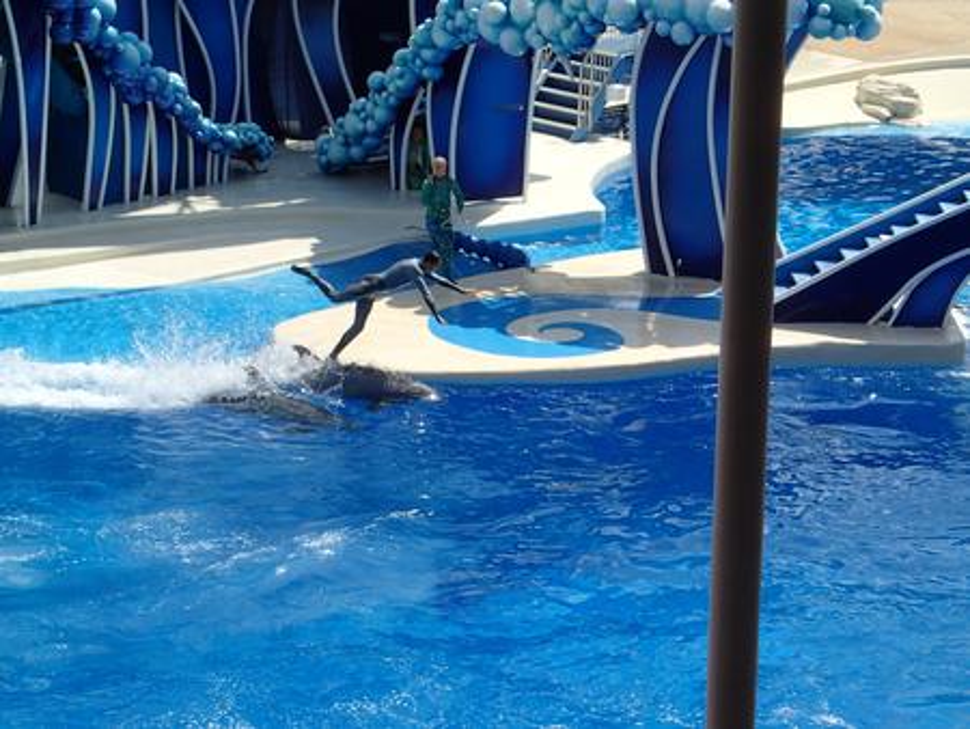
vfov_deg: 14.8
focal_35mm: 100
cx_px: 485
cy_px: 364
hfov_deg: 19.6
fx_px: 2804
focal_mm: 18
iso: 200
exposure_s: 1/640
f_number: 6.3
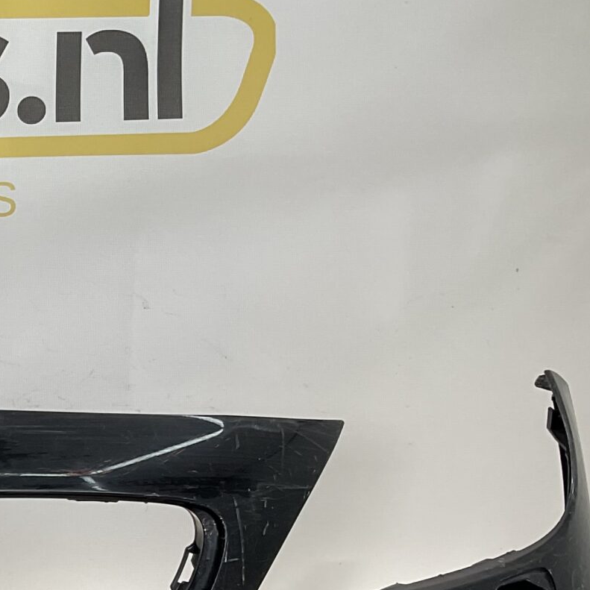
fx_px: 1601
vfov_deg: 20.4
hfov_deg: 18.4
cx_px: -306
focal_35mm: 83
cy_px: 556
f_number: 1.8
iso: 16
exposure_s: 1/241
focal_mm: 3
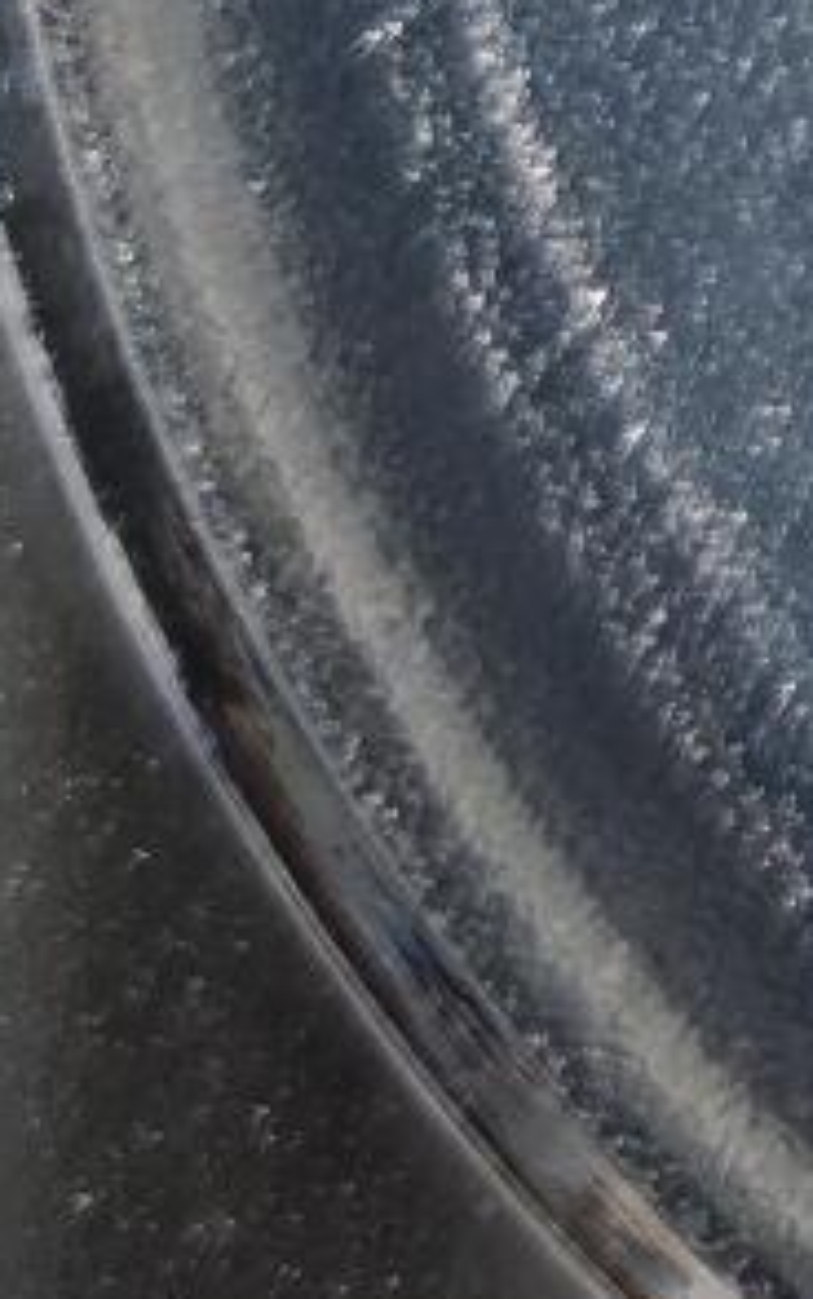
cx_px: 2686
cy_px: -1728
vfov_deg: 6.2
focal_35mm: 324
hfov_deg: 3.9
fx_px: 11475
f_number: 1.63
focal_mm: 5.85
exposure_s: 1/100
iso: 50
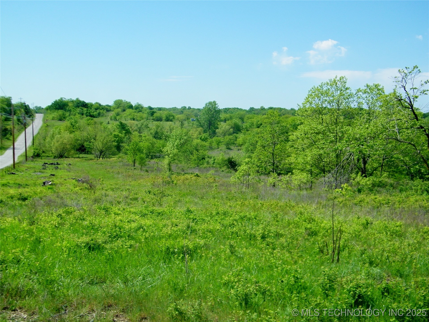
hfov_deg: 42.1
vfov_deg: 32.2
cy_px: 161
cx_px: 214
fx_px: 558
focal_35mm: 45
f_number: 7.8
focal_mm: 8.1
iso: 80
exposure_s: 1/200
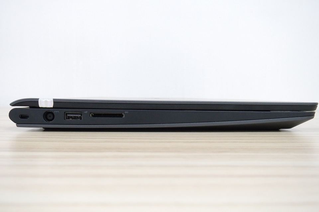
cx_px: 160
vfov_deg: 45.0
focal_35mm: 29
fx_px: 257
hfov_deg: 63.7
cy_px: 106
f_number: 5.6
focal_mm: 11
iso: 2500
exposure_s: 1/25
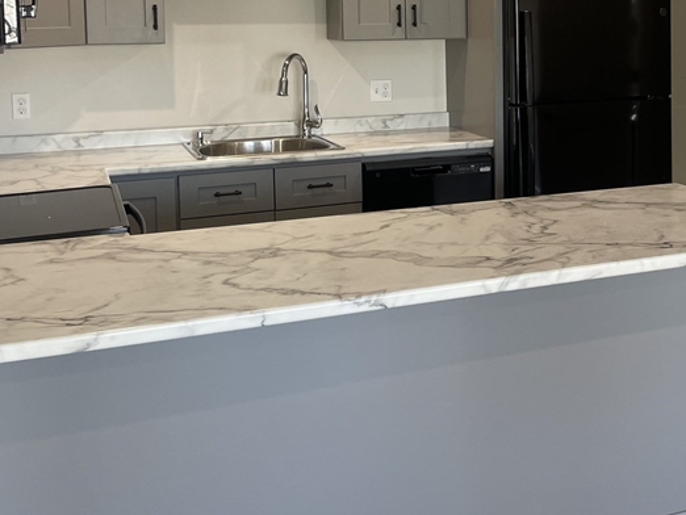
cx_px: 531
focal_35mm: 51
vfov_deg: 27.9
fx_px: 1011
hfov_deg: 36.4
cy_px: 85
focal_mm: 4.2
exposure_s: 1/60
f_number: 1.6
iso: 64
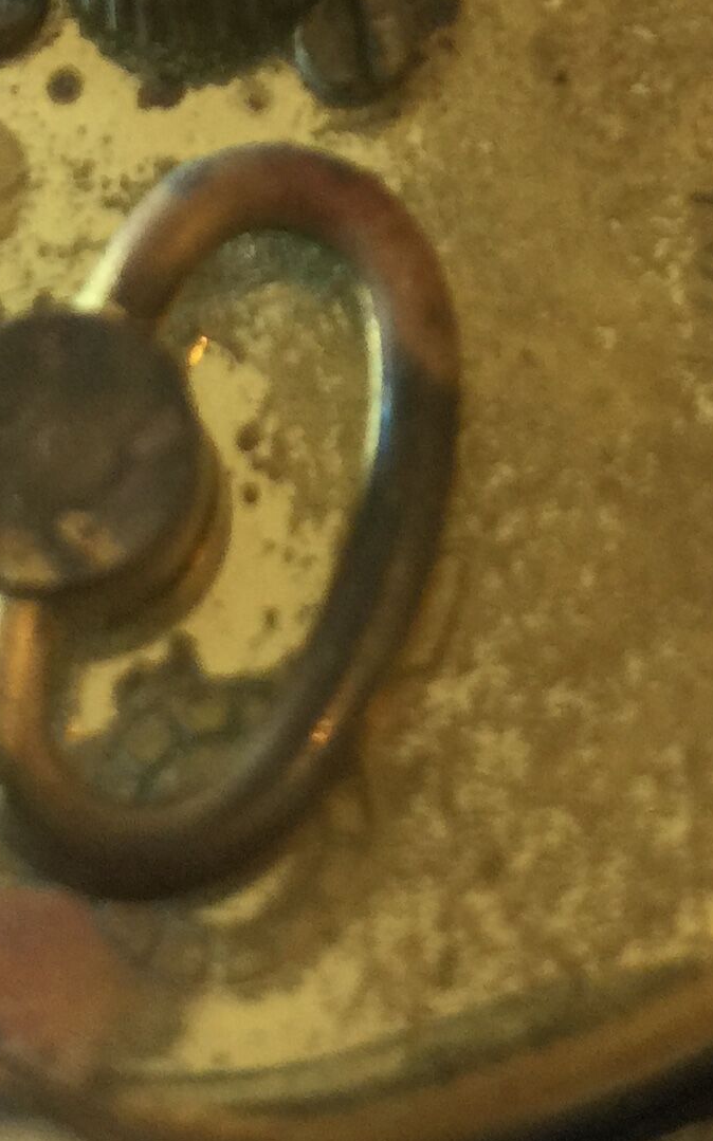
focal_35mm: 93
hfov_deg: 14.0
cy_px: -274
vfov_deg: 20.7
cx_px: 499
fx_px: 2893
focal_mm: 4.15
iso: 64
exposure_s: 1/17
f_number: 2.2
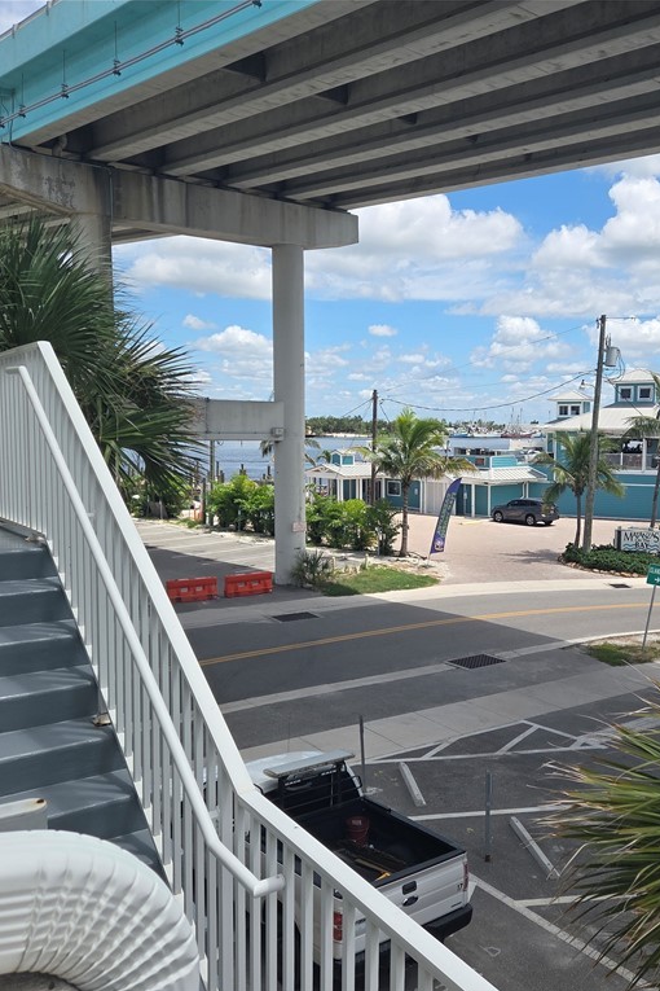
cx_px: 445
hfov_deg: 40.6
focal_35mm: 32
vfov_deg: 58.7
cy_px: 496
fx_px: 880
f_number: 1.8
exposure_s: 1/4885
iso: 80
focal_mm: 5.4
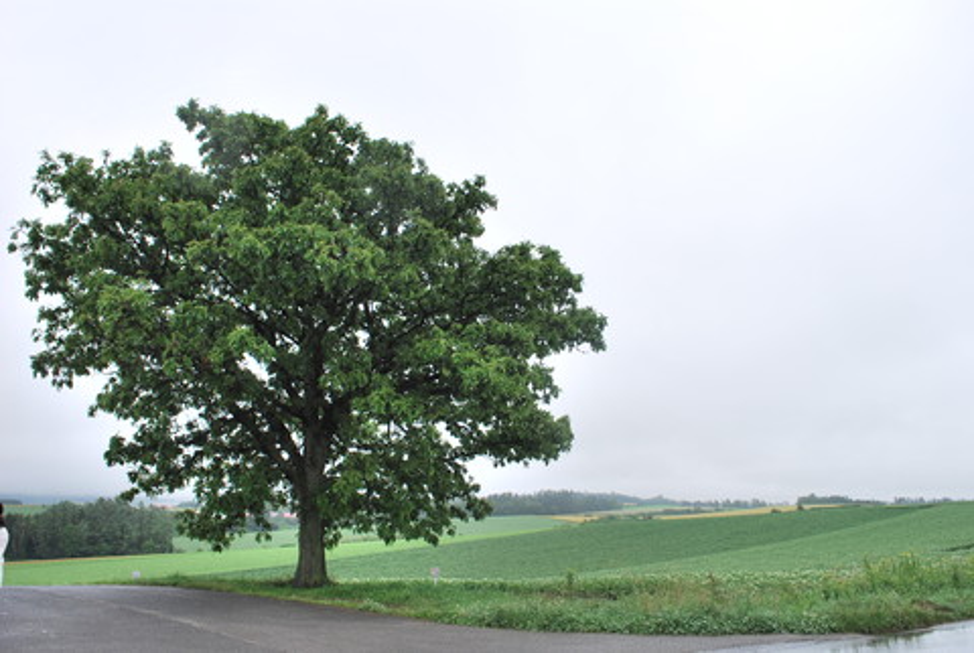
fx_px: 813
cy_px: 326
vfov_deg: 43.8
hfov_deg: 61.8
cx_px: 487
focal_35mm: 30
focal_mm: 20
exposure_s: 1/200
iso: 200
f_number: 10
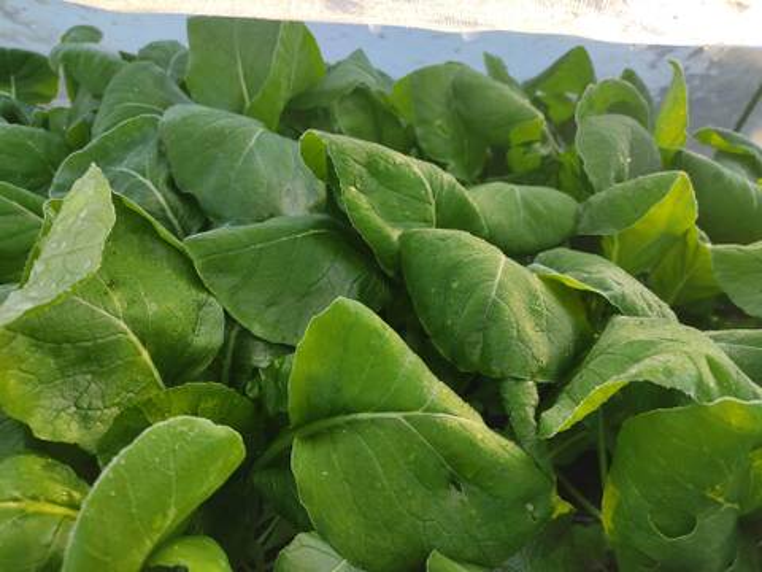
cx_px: 381
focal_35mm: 26
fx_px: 572
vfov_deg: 53.1
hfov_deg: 67.3
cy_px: 286
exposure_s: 1/229
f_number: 1.79
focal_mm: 4.74
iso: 100
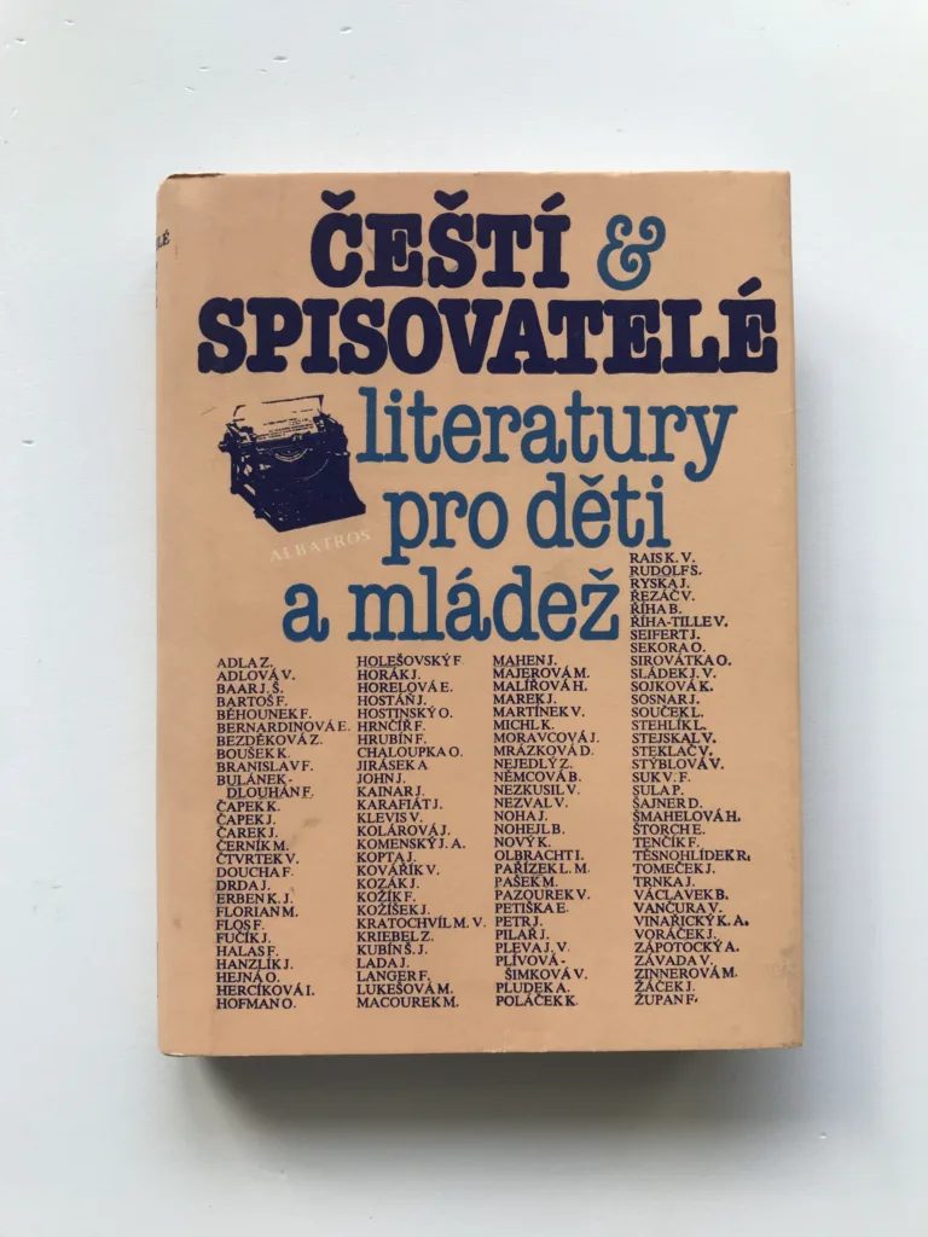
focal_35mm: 28
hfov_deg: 49.7
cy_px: 618
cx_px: 464
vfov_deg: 63.4
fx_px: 1001
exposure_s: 1/100
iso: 25
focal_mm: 3.99
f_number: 1.8
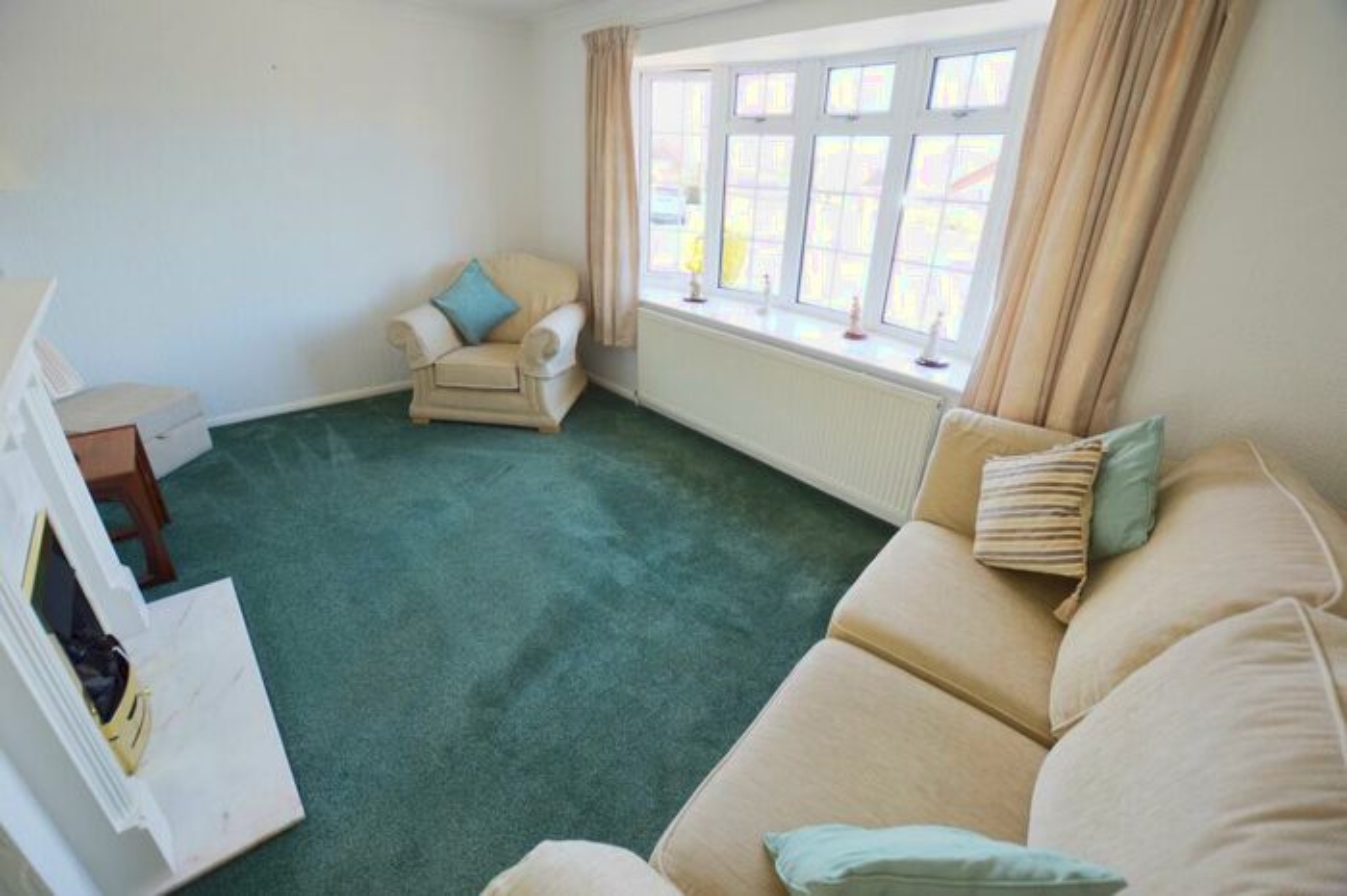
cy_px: 448
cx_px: 674
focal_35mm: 15
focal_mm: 10
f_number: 3.5
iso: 220
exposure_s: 1/125
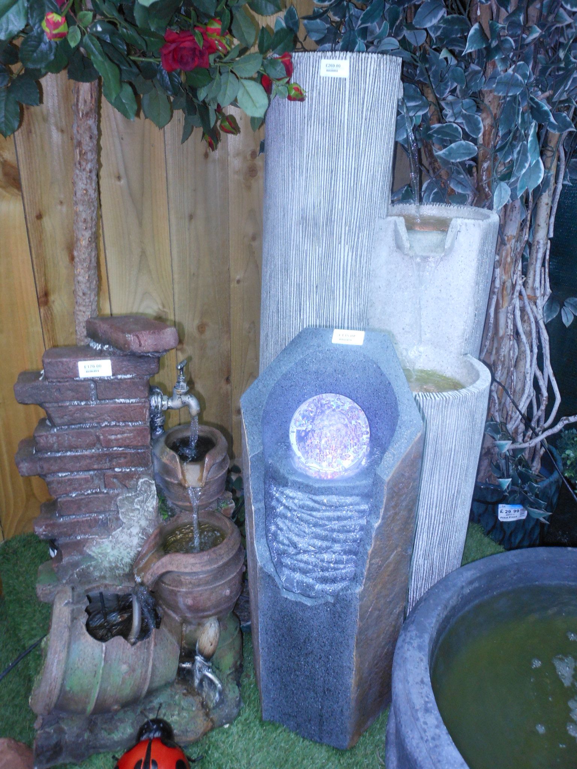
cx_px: 288
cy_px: 384
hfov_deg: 49.7
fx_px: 622
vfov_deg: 63.4
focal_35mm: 28
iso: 200
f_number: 3.7
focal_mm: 5
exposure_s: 1/25
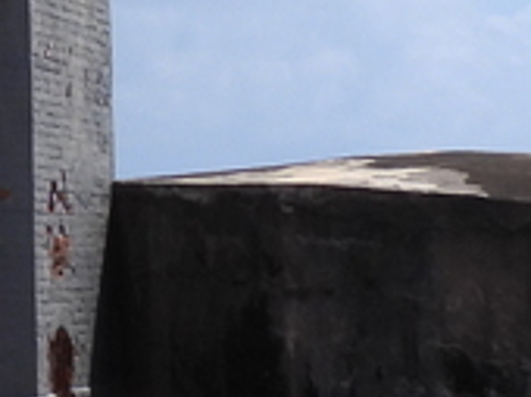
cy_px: -541
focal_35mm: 226
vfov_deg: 6.3
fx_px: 3462
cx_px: -796
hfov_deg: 8.0
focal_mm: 5.4
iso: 100
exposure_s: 1/1600
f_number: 3.5
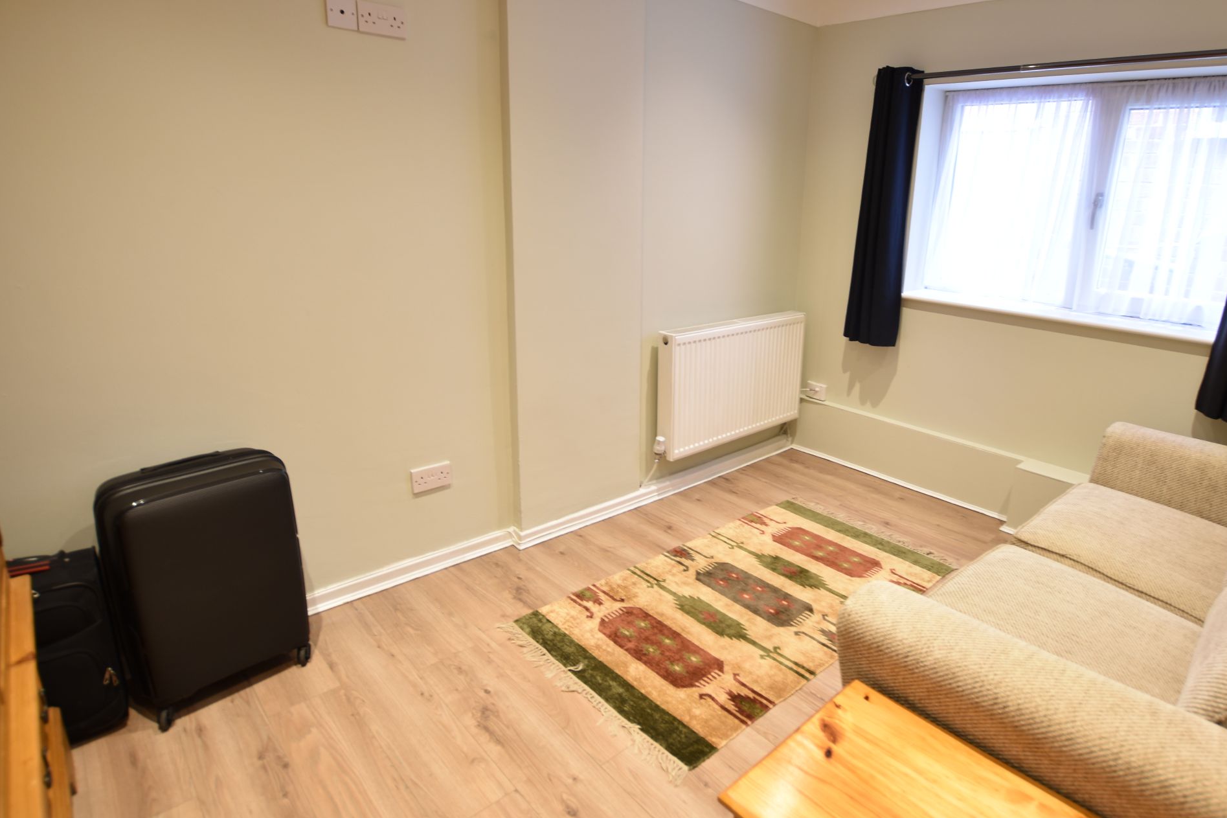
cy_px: 383
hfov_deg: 86.5
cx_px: 693
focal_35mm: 19
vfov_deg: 64.5
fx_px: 647
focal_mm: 10
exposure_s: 1/6
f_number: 3.5
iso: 100
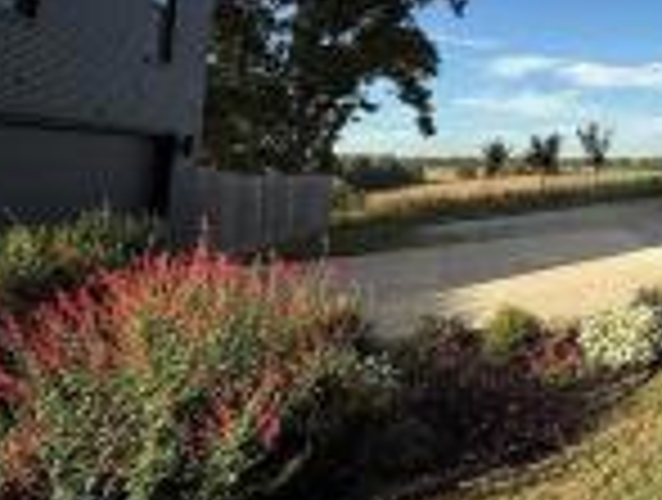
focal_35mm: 38
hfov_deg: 43.8
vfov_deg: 35.7
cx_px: 617
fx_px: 728
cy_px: 54
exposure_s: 1/1656
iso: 50
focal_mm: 2.22
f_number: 2.2
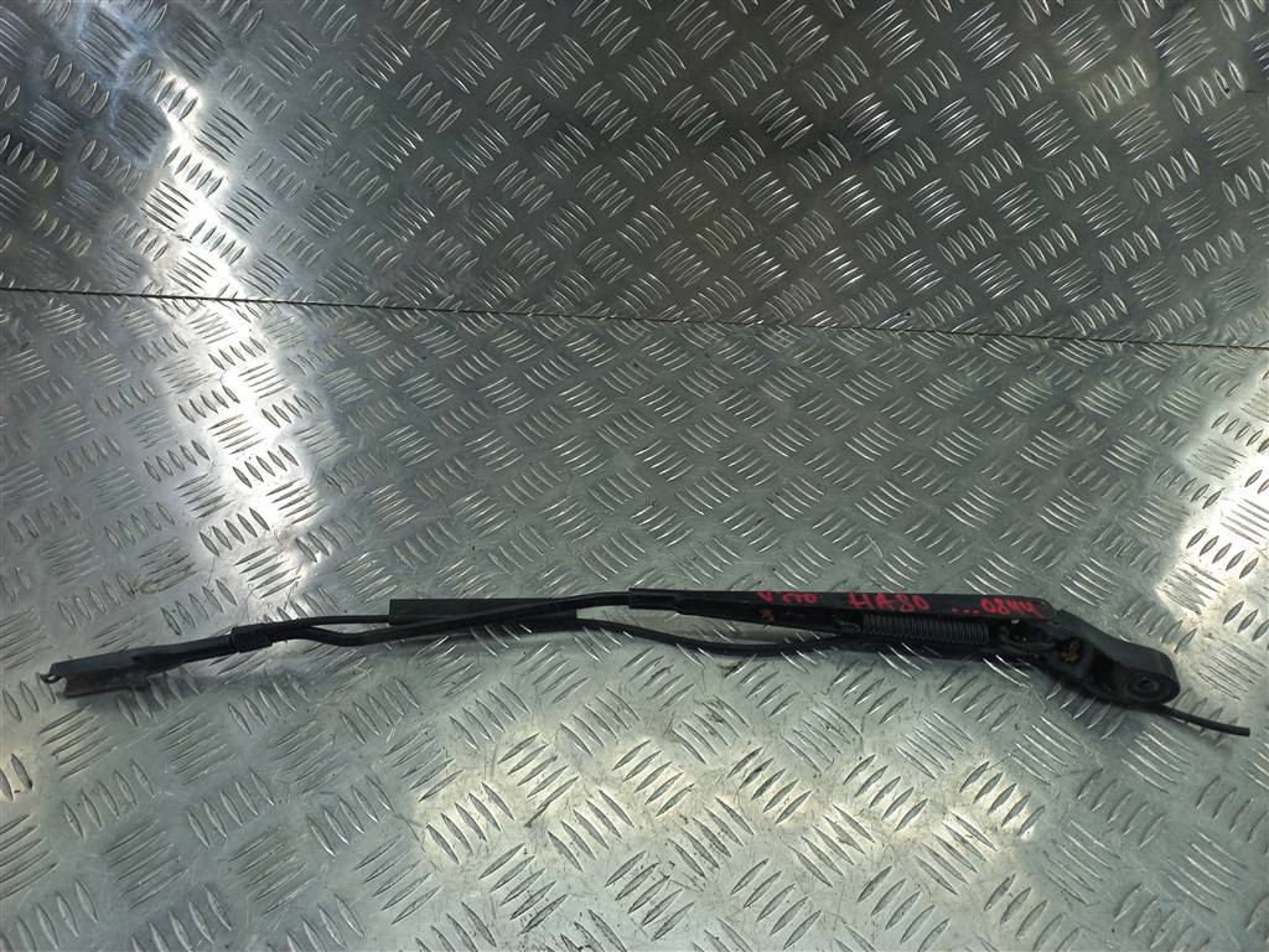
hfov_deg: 69.4
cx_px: 634
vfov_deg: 54.9
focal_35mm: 25
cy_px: 476
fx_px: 916
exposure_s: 1/50
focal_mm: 4.6
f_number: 1.8
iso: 40
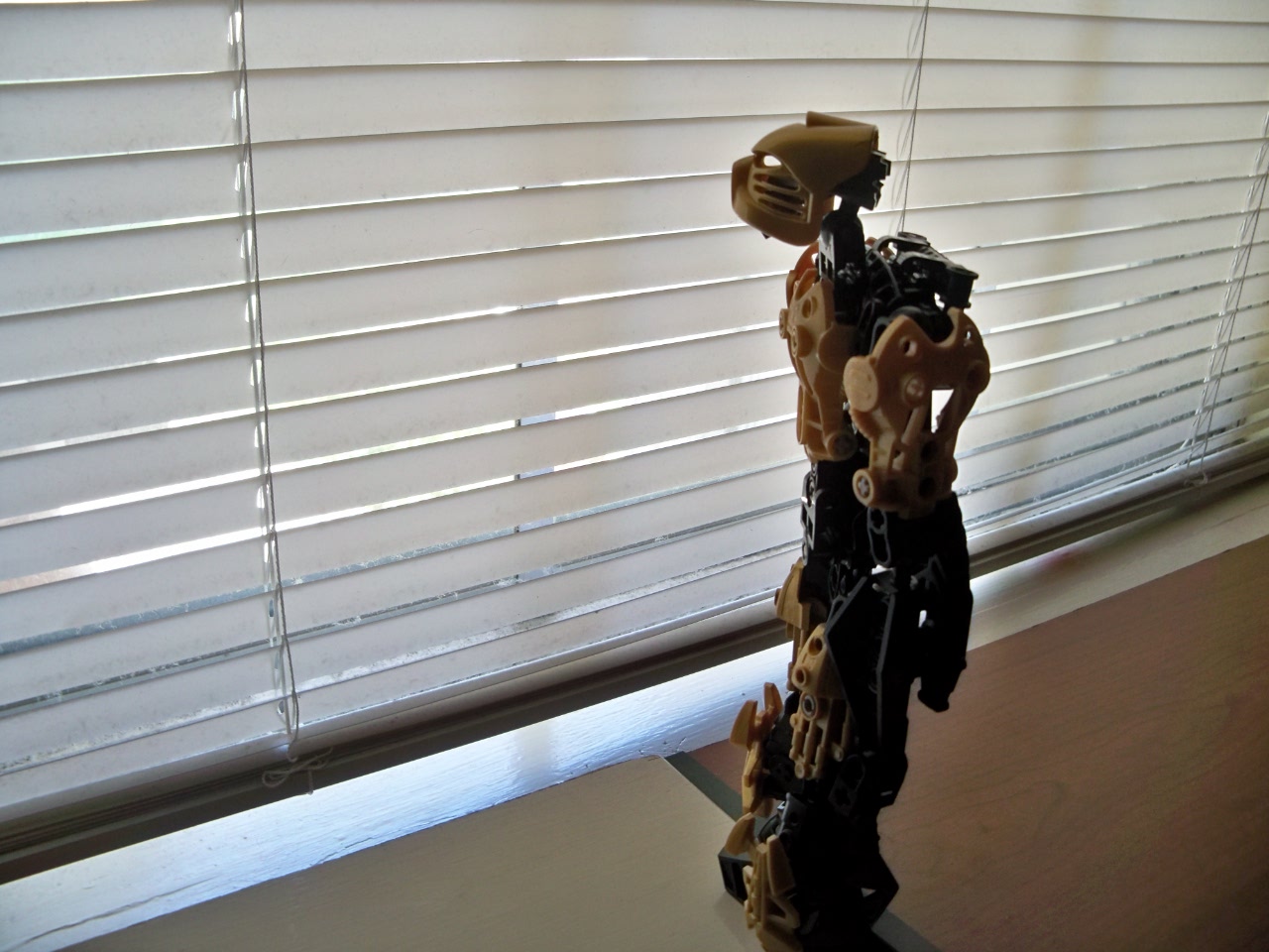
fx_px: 1283
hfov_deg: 52.6
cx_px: 634
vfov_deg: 40.7
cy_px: 476
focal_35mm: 35
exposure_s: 1/30
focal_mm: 6.2
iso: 80
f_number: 3.5
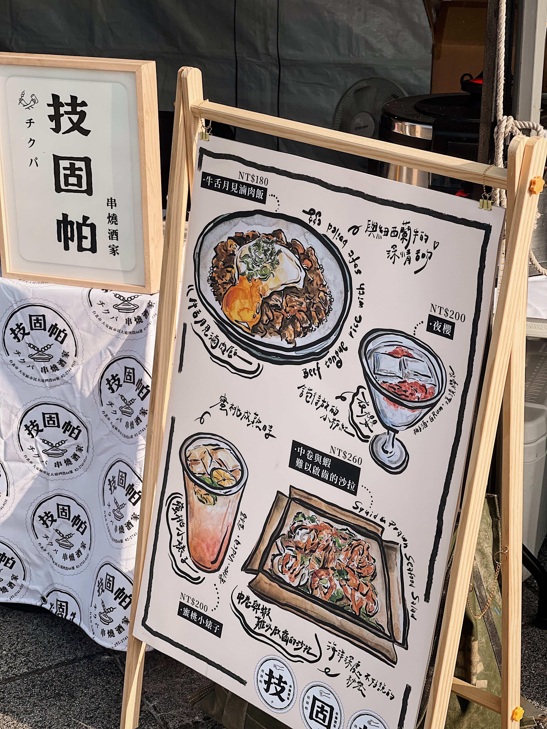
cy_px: 364
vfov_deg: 30.3
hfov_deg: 22.9
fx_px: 1348
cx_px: 274
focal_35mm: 64
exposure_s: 1/1206
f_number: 2.2
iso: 32
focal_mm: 7.5
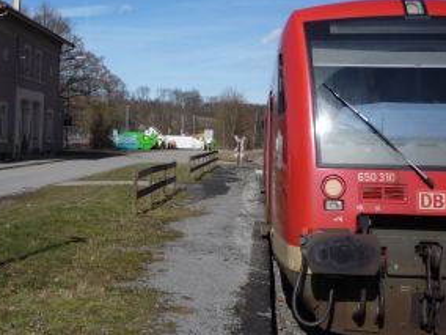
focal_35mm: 54
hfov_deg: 35.2
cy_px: 102
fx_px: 696
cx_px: 151
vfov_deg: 26.8
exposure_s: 1/640
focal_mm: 5.2
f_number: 5.6
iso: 100
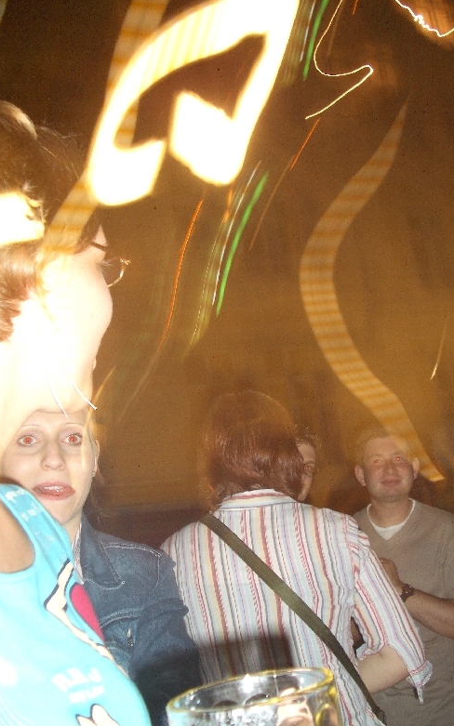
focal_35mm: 38
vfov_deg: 51.5
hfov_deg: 33.5
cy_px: 358
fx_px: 752
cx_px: 256
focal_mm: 5.8
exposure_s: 4
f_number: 2.6
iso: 100
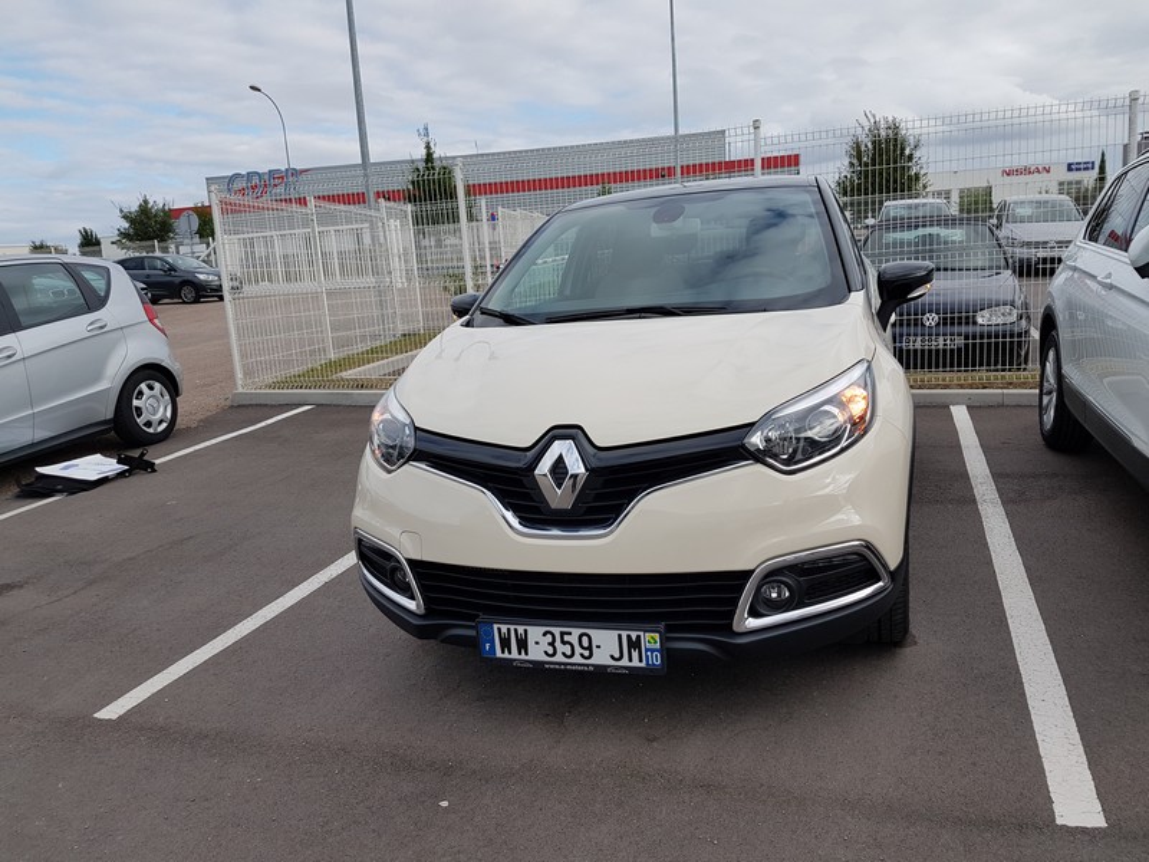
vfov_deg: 53.1
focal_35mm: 26
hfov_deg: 67.3
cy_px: 431
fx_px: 863
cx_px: 574
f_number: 1.7
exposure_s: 1/1248
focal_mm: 4.2
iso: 40
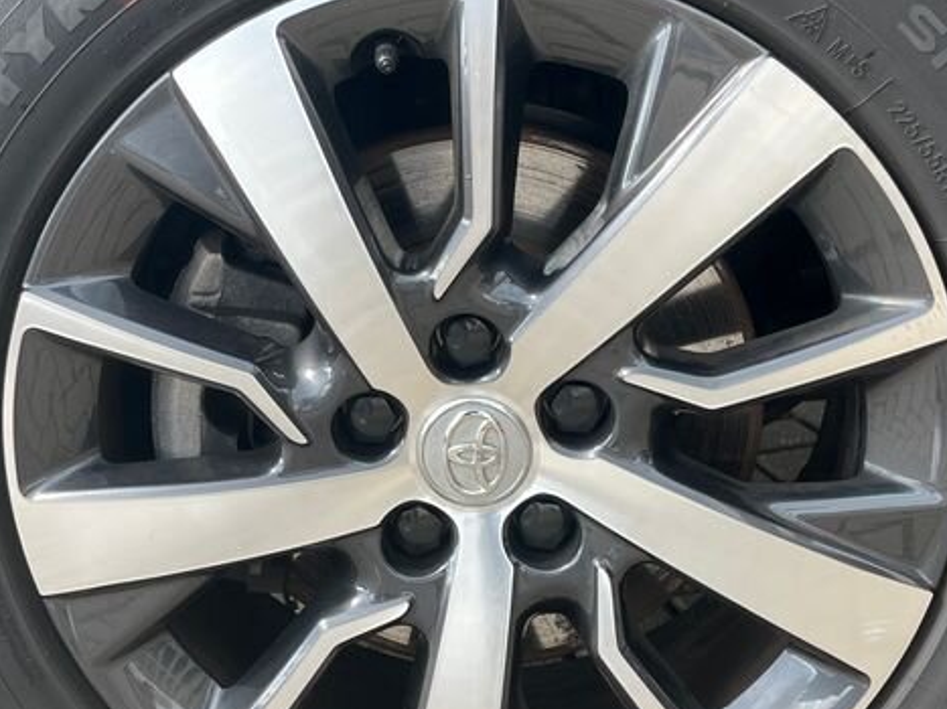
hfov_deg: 33.7
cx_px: 416
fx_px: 1559
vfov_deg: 25.6
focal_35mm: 57
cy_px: 350
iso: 32
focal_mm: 5.1
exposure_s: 1/126
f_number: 1.6
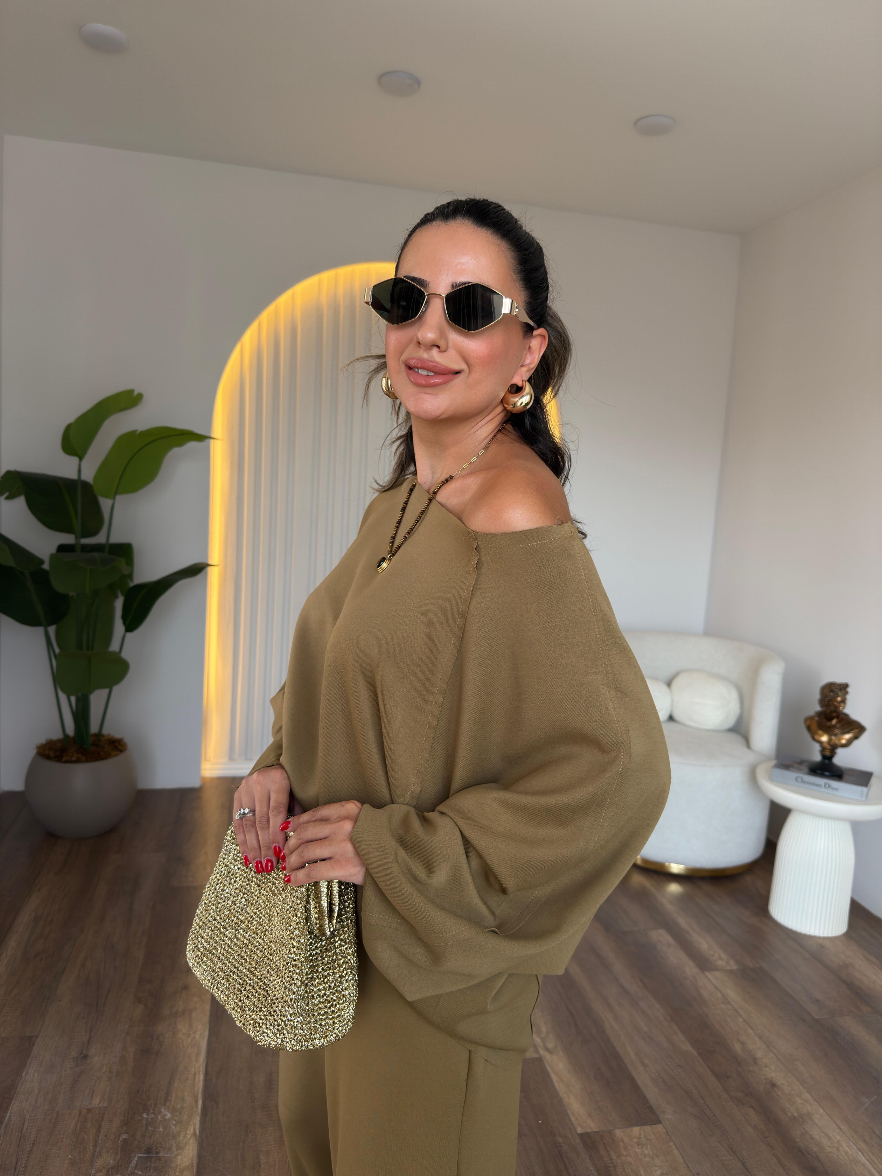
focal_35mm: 24
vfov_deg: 71.6
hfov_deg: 56.8
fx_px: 815
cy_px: 588
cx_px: 441
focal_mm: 6.76
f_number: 1.78
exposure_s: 1/252
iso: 100
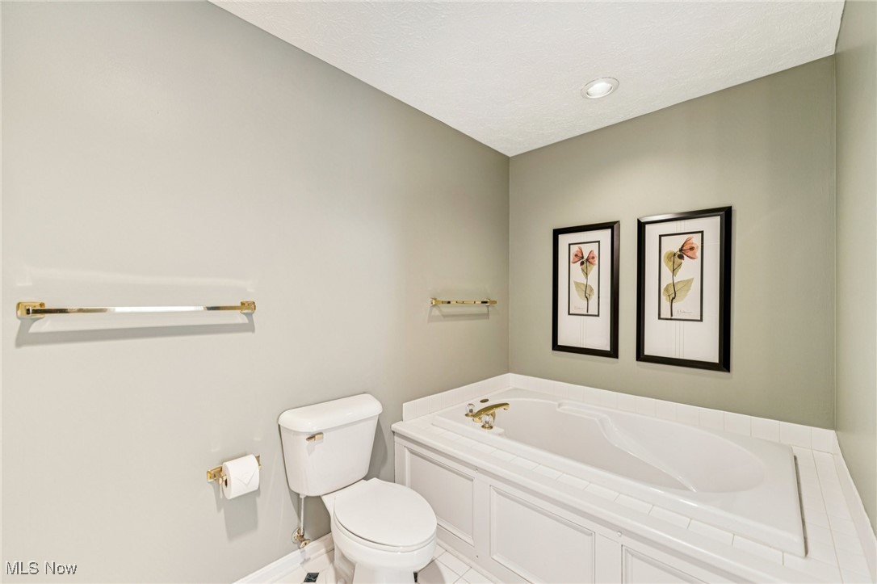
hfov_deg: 104.3
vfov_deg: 81.2
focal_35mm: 14
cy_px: 292
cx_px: 438
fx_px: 341
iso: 200
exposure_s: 1/30
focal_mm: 14
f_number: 2.8
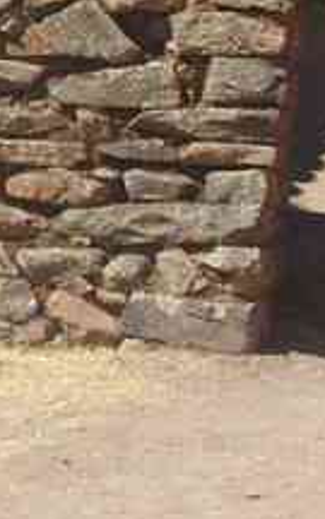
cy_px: -166
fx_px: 2102
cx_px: -849
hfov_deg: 7.2
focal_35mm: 148
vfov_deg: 13.6
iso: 200
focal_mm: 21
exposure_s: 1/50
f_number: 11
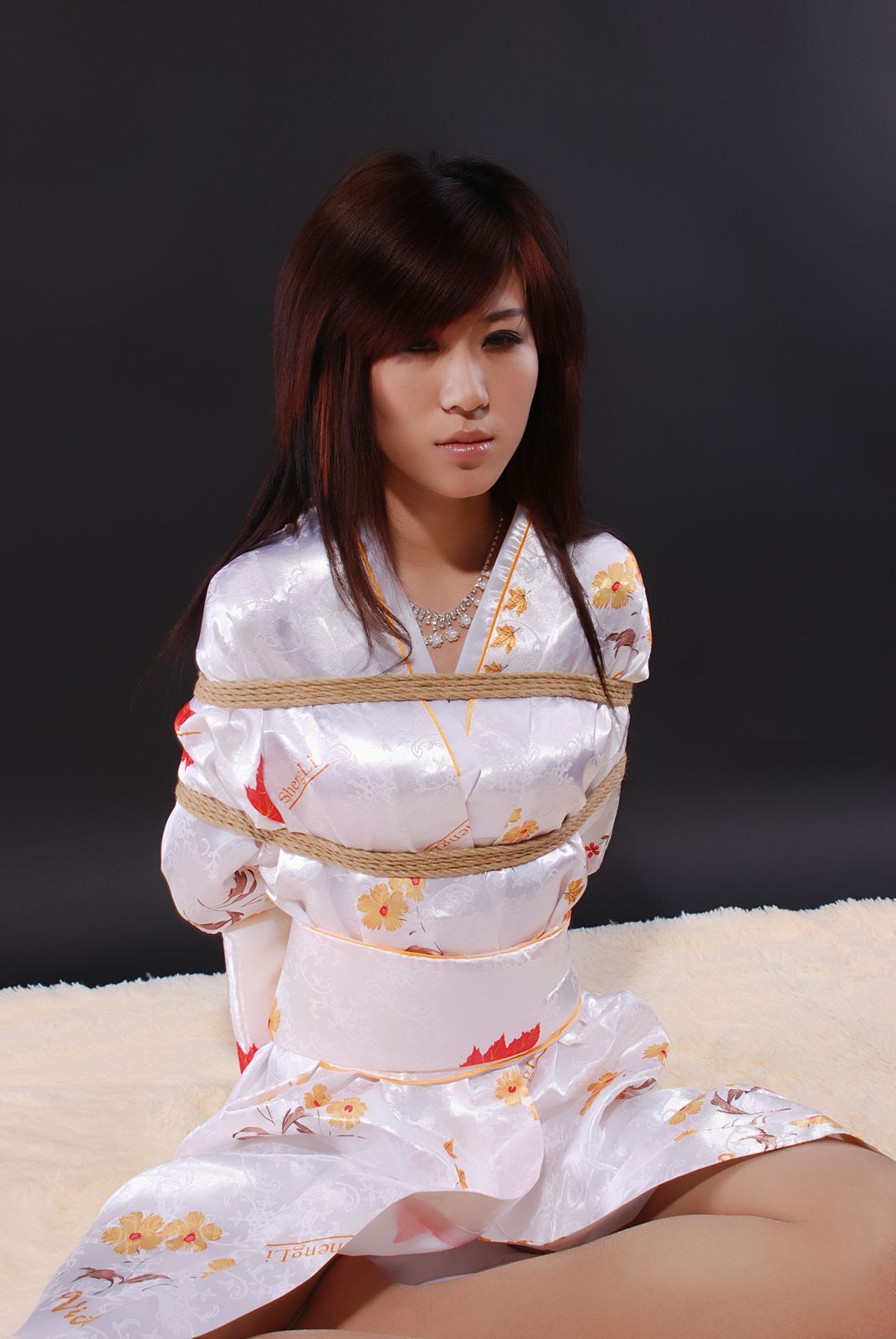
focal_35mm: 42
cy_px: 670
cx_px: 448
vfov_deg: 46.3
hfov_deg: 32.0
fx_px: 1563
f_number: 8
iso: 100
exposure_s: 1/8
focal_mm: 28
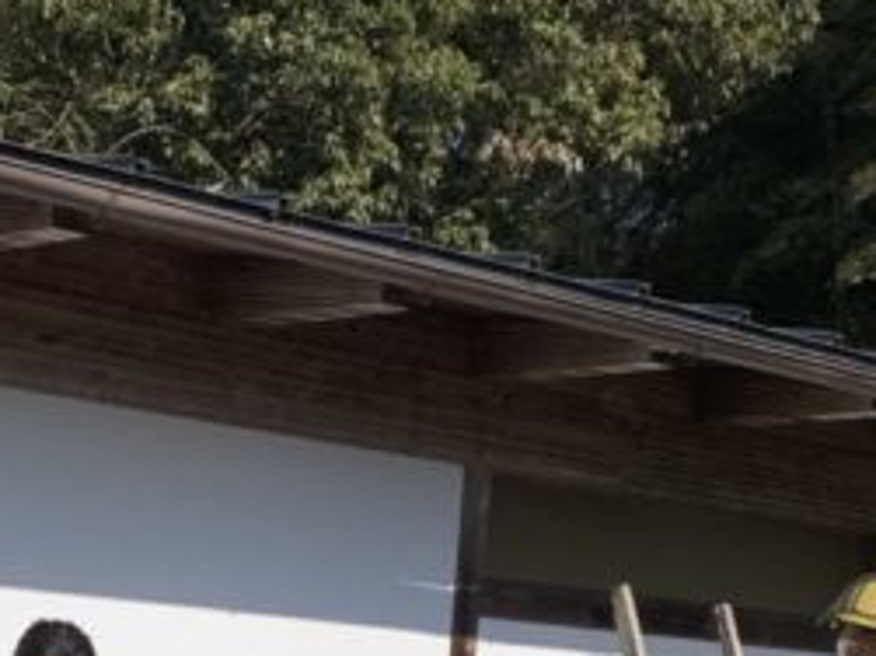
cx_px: 241
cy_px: 1092
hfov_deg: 18.5
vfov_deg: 12.9
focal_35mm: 106
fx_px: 2681
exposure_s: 1/8000
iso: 25
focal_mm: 4.25
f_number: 1.8
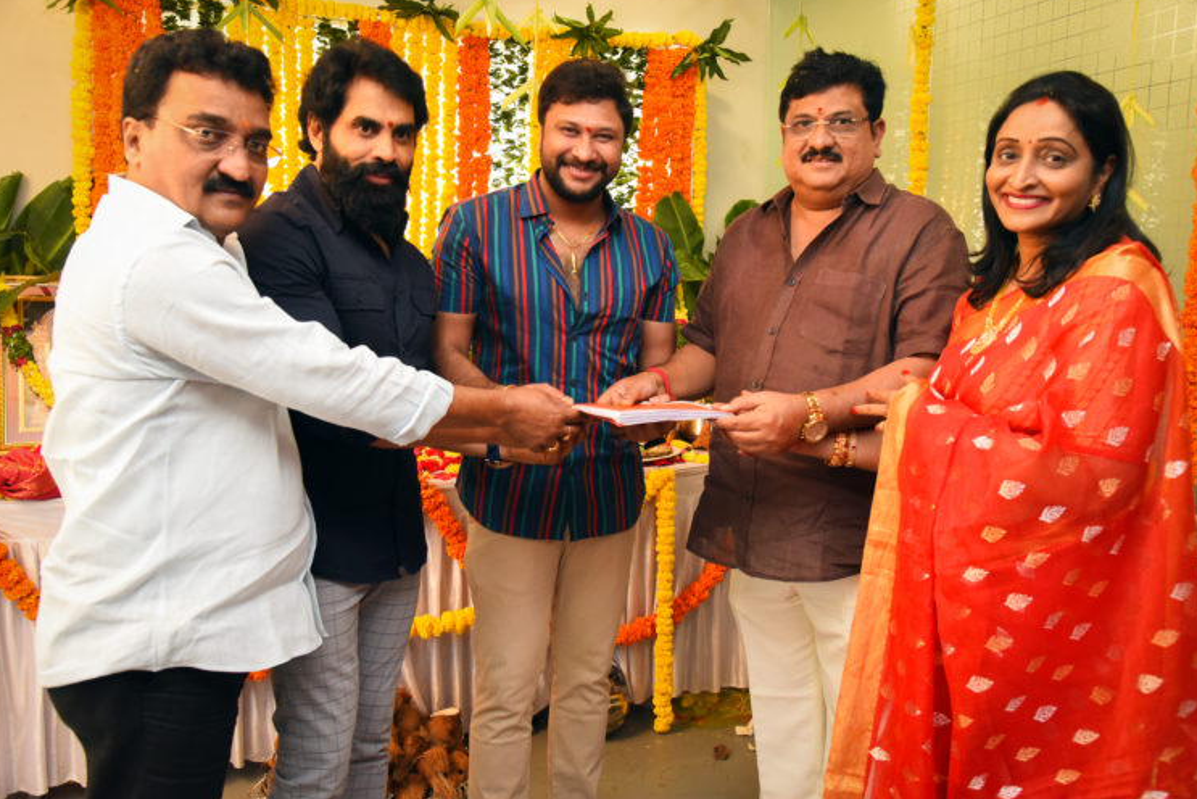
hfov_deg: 60.3
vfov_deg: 42.4
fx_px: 1031
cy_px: 389
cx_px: 611
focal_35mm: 31
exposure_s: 1/125
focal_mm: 30
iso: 2000
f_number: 5.6
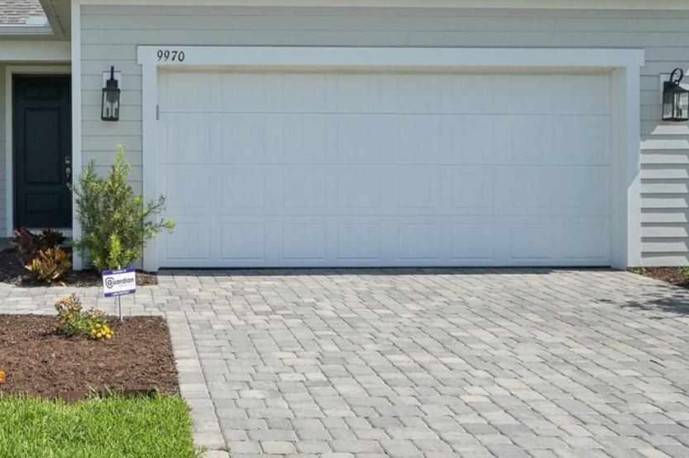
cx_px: 160
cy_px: 171
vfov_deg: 31.7
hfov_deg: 44.6
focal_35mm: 42
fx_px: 803
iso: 400
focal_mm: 22
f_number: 8
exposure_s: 1/1250
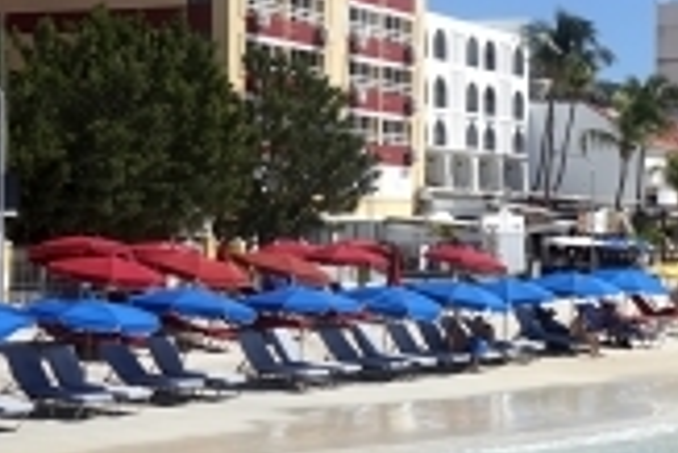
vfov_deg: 13.3
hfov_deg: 18.4
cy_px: 179
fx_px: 1942
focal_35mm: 103
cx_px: 886
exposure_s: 1/1600
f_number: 4.5
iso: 100
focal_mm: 28
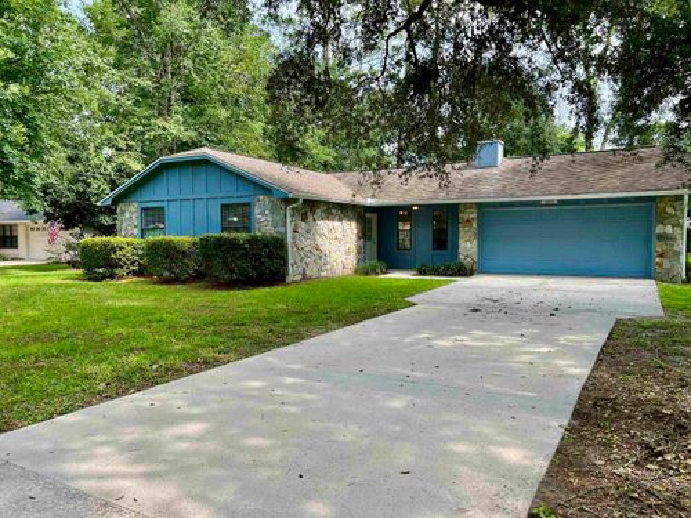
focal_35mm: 26
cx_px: 346
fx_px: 519
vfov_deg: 53.1
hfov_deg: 67.3
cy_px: 259
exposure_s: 1/763
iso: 50
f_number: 1.5
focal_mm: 5.7
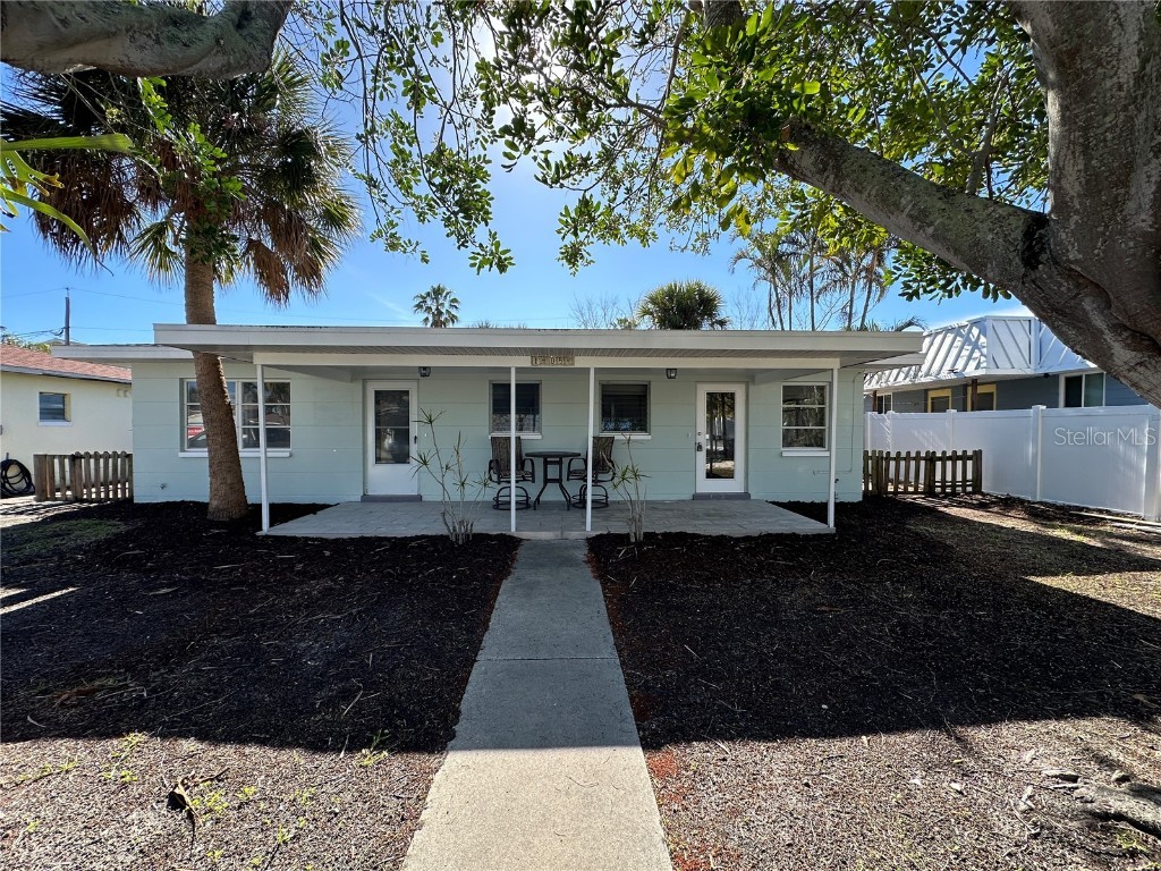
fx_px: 470
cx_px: 580
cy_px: 436
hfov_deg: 102.1
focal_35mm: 14
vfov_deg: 85.7
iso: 40
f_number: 2.2
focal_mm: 2.22
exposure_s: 1/807
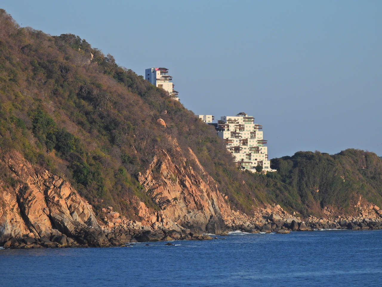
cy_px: 144
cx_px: 191
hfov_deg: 8.2
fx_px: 2648
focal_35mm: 240
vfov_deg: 6.2
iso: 100
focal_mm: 42.8
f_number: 4.5
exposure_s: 1/1000
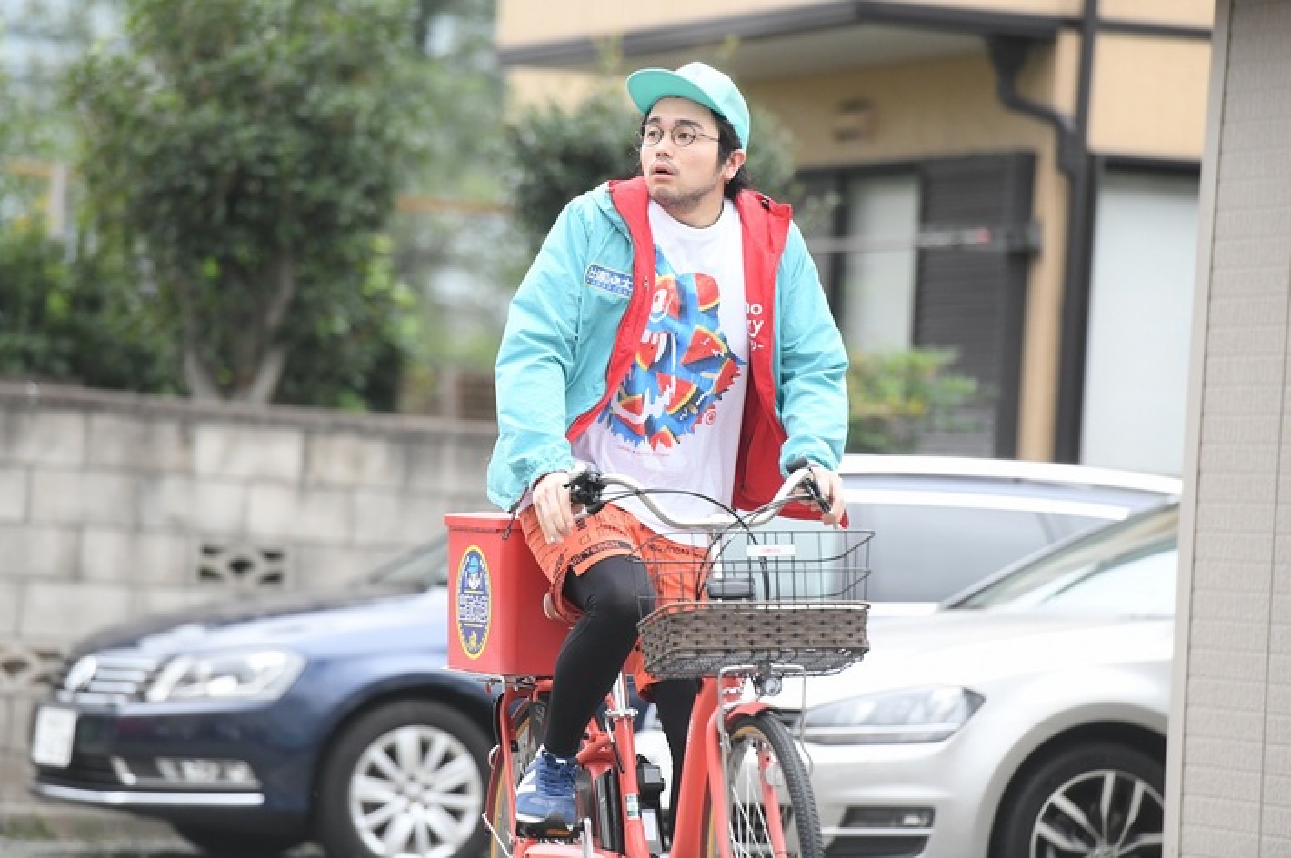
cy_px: 429
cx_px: 646
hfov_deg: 10.3
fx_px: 7165
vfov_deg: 6.9
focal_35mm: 200
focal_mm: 200
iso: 1600
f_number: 3.5
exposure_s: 1/1600
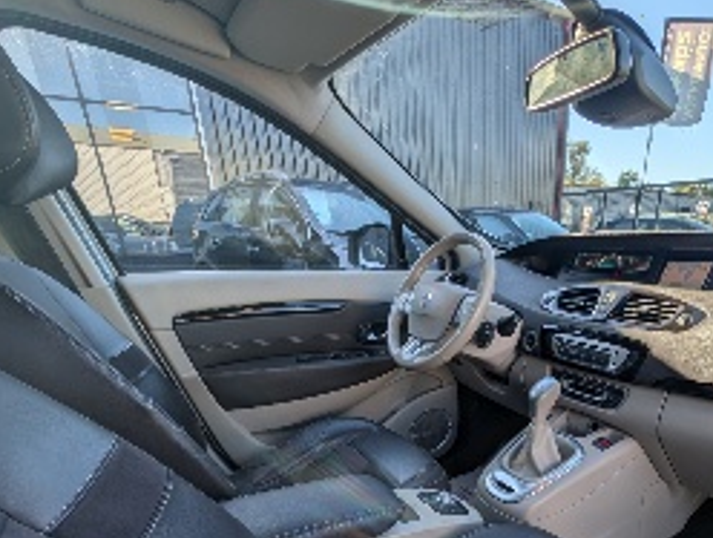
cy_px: 417
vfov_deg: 61.6
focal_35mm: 20
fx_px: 413
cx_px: 469
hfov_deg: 79.3
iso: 36
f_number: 1.95
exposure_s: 1/541
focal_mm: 2.23
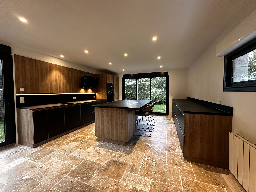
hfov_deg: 102.1
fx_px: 104
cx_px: 128
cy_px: 96
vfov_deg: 85.7
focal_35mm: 14
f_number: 2.2
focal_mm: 2.22
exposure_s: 1/50
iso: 160
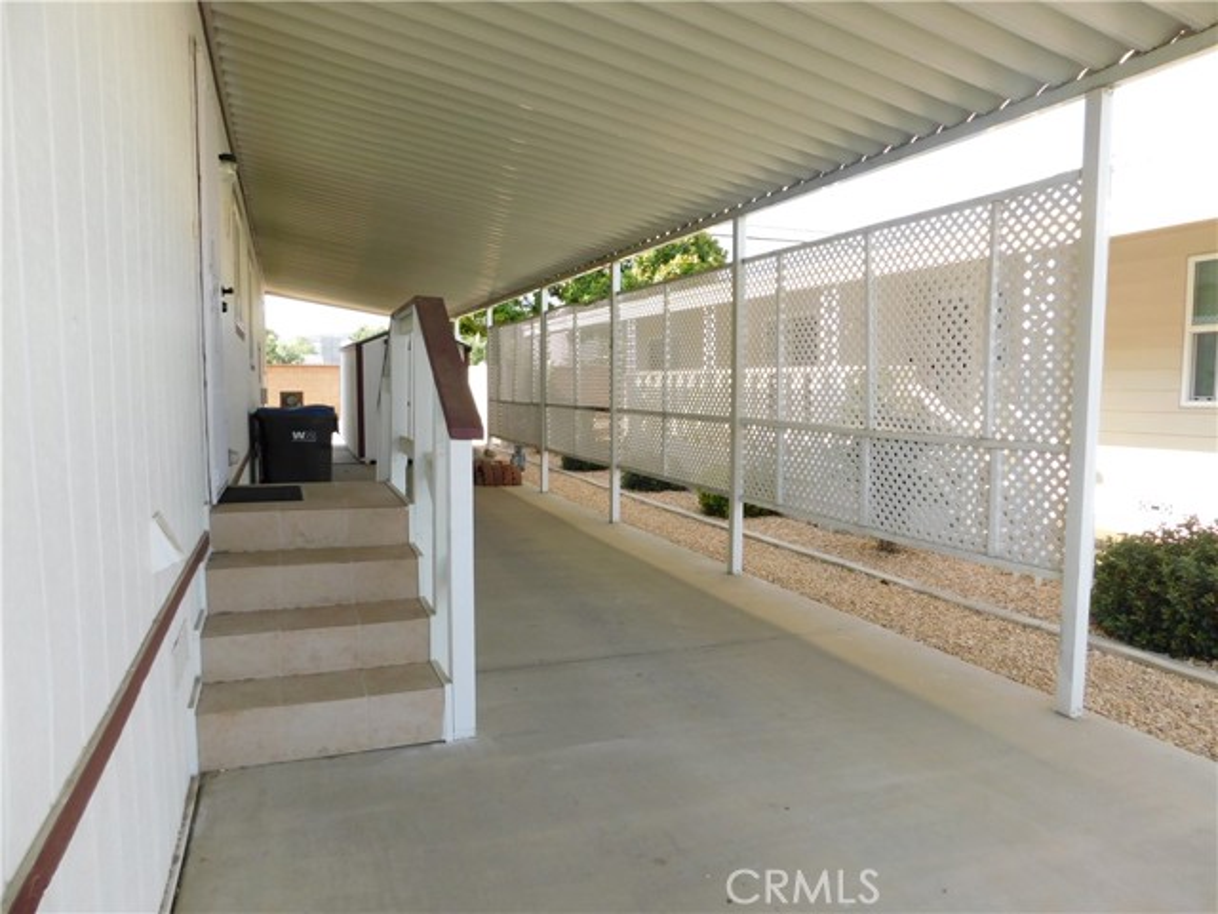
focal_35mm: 23
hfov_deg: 73.9
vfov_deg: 58.9
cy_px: 457
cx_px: 609
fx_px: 809
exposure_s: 1/250
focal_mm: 4
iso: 125
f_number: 3
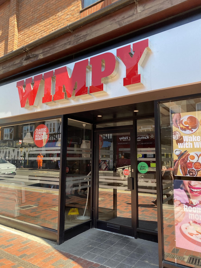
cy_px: 134
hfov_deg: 53.1
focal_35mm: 26
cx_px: 100
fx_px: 201
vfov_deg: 67.3
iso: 32
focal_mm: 4.25
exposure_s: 1/240
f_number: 1.8
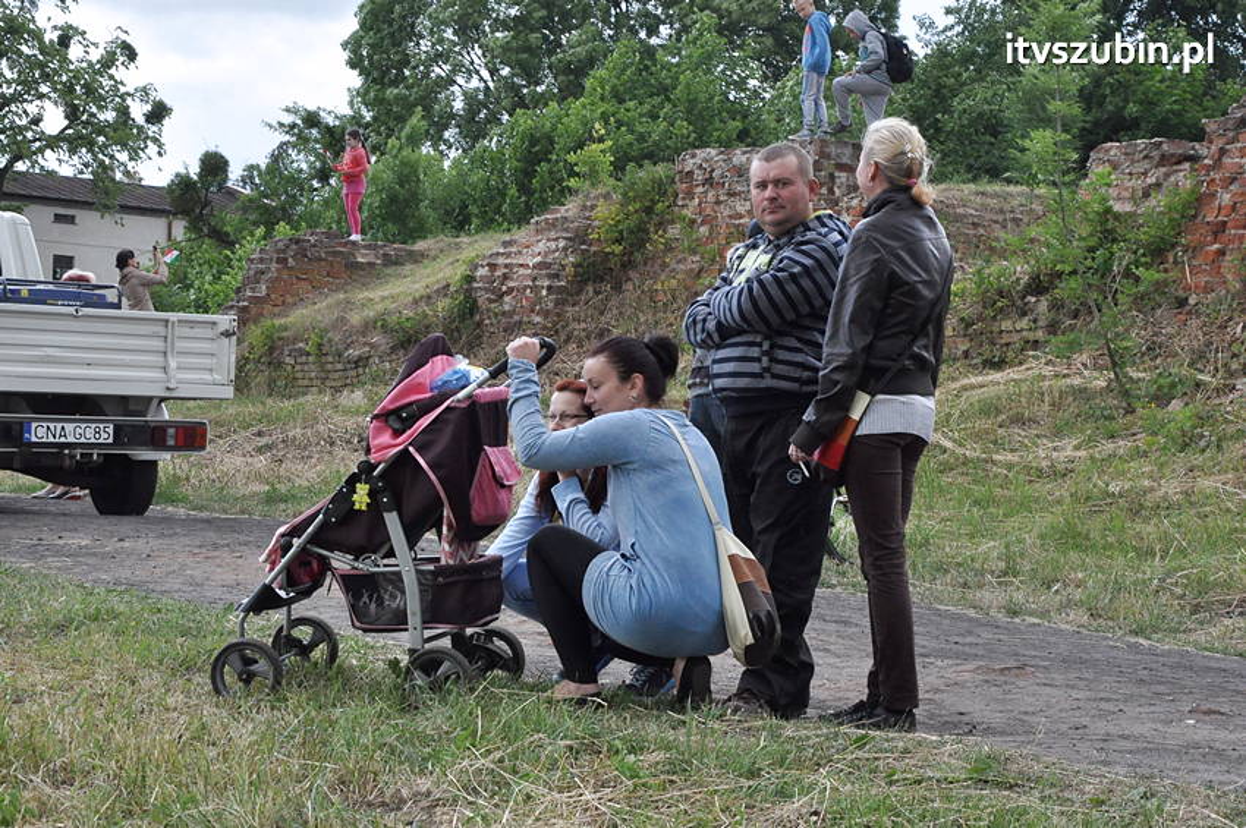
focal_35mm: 78
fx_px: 2697
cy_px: 414
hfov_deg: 26.0
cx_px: 623
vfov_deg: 17.5
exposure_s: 1/160
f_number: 16
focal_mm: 52
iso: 1250
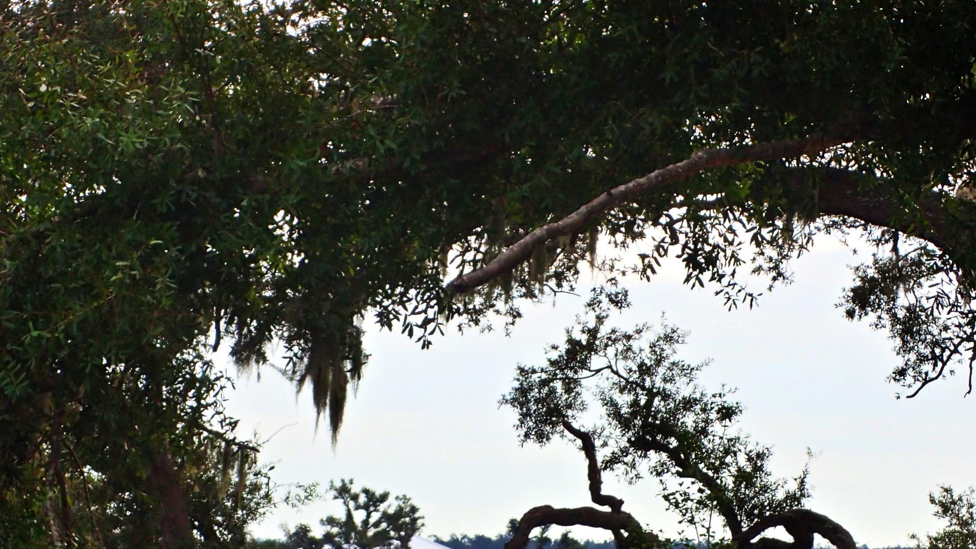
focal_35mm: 167
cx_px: 455
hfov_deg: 12.9
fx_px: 4322
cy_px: 457
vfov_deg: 7.3
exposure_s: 1/200
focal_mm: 18
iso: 125
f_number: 6.3
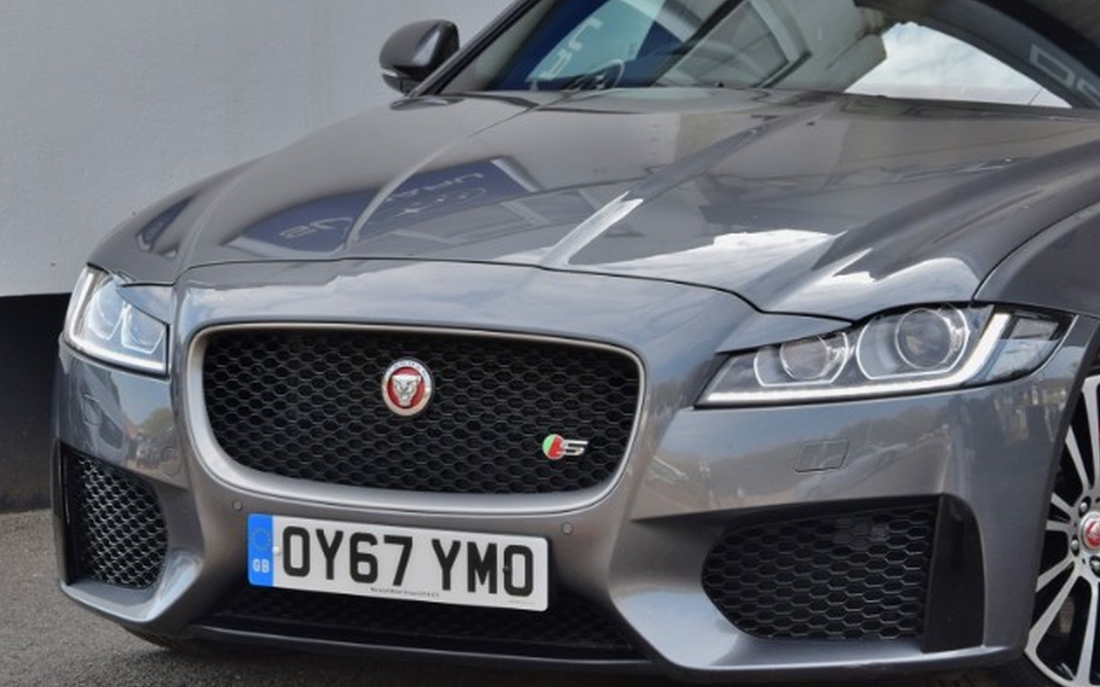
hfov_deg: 16.2
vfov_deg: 10.2
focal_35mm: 128
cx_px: 809
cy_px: 241
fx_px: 3838
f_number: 8
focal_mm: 52
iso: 400
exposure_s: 1/250
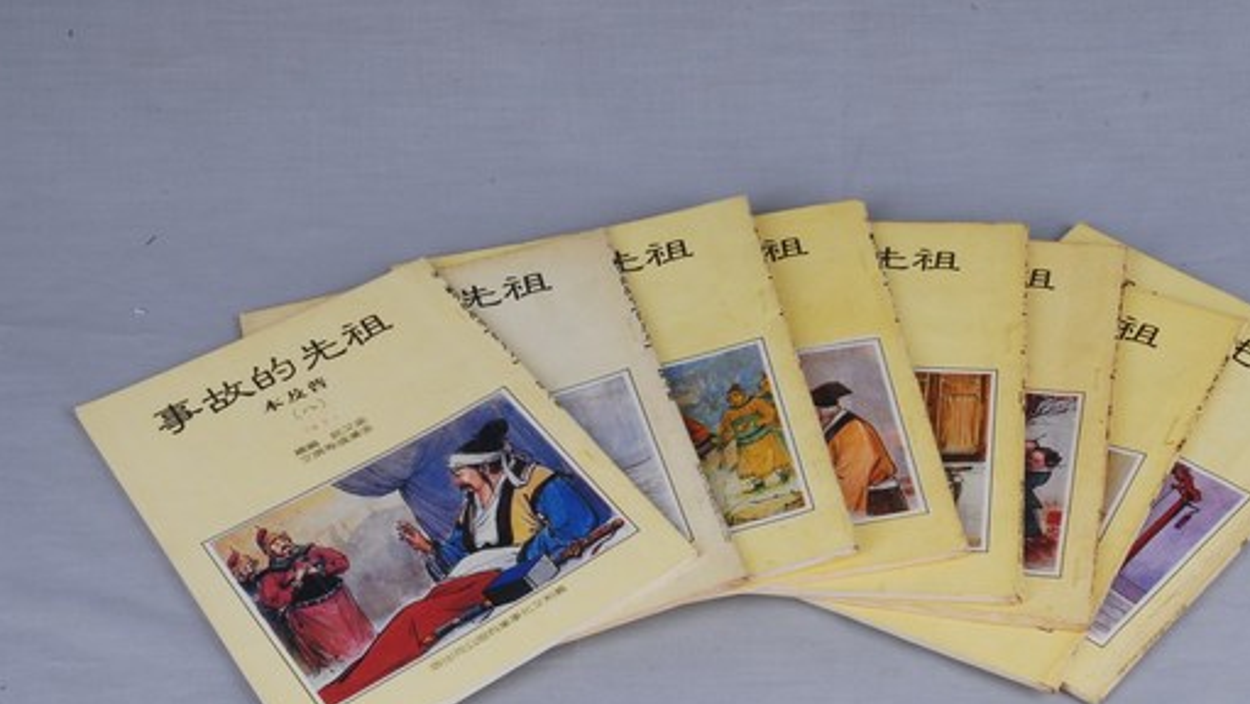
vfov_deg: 18.0
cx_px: 756
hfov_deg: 31.3
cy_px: 456
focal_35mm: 67
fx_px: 2222
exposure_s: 1/160
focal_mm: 34
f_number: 25
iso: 100
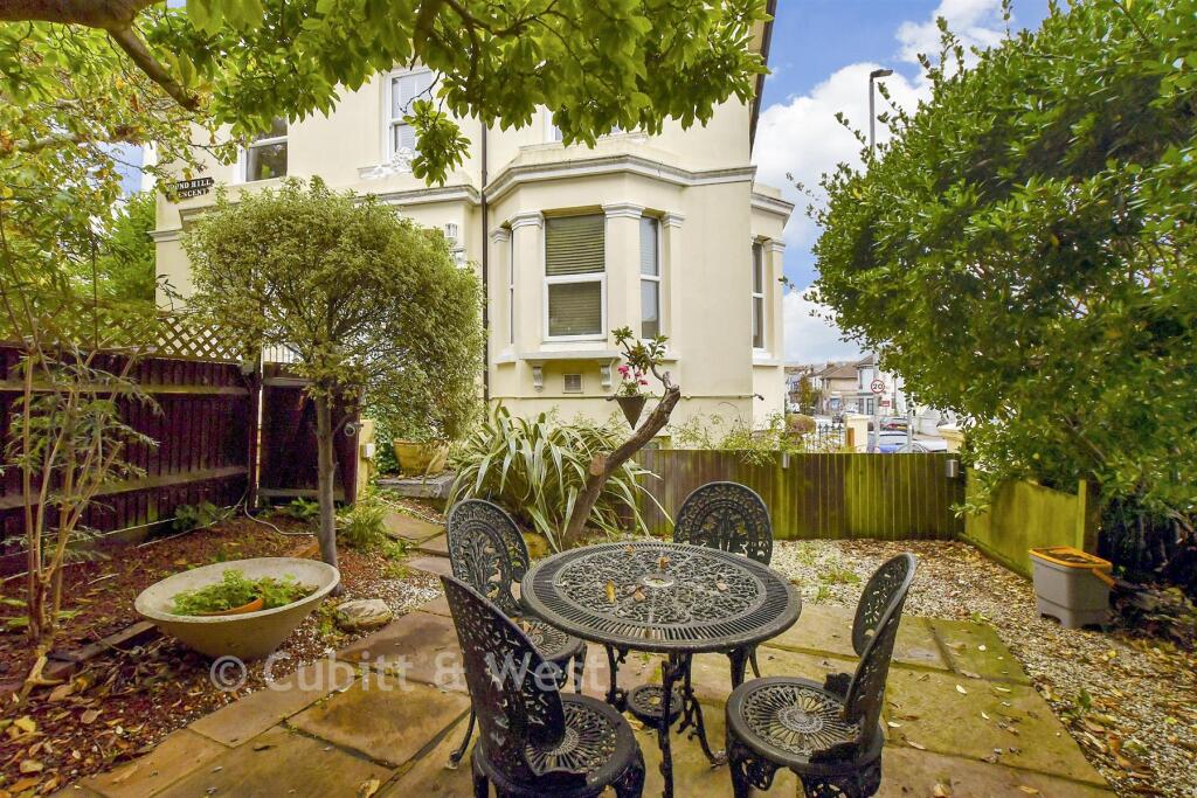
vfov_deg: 77.3
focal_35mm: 15
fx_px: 499
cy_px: 399
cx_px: 598
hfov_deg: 100.4
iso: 400
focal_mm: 10
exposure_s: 1/160
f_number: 8
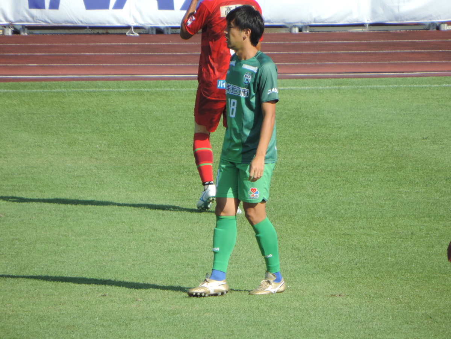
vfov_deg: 1.5
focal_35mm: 1000
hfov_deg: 2.0
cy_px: 170
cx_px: 226
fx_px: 13029
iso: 180
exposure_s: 1/500
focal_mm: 180
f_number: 5.9
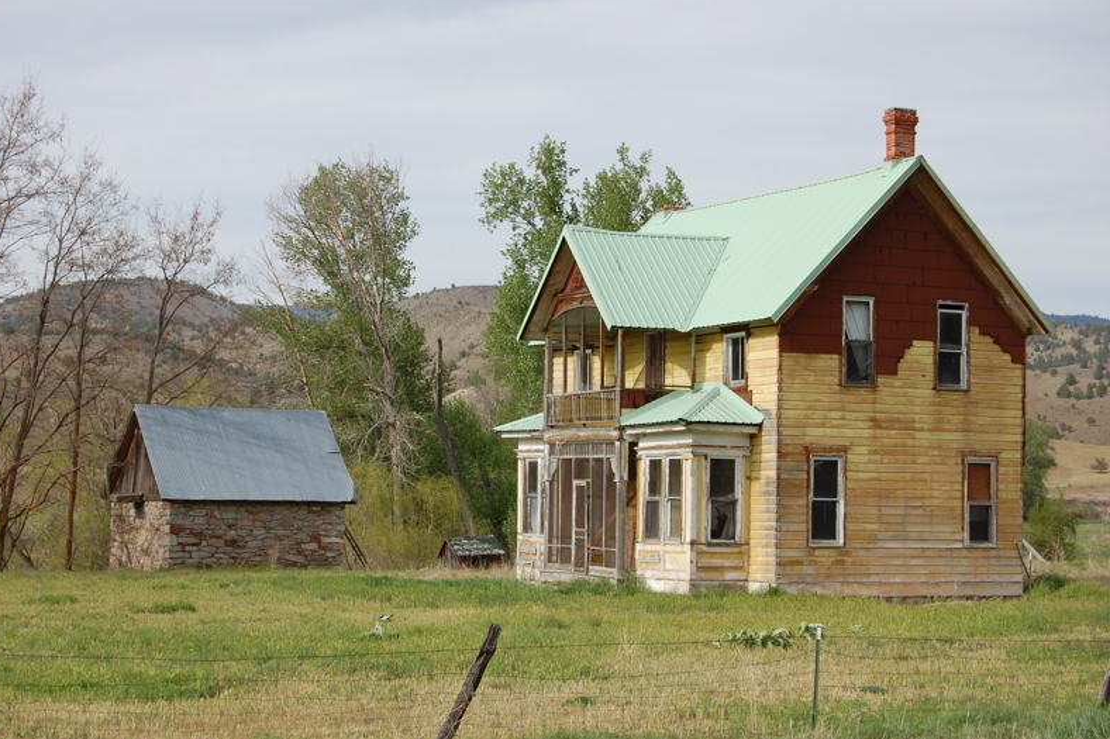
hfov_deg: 28.8
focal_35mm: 70
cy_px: 368
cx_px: 548
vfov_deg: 19.4
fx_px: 2158
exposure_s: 1/320
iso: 200
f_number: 9
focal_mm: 46
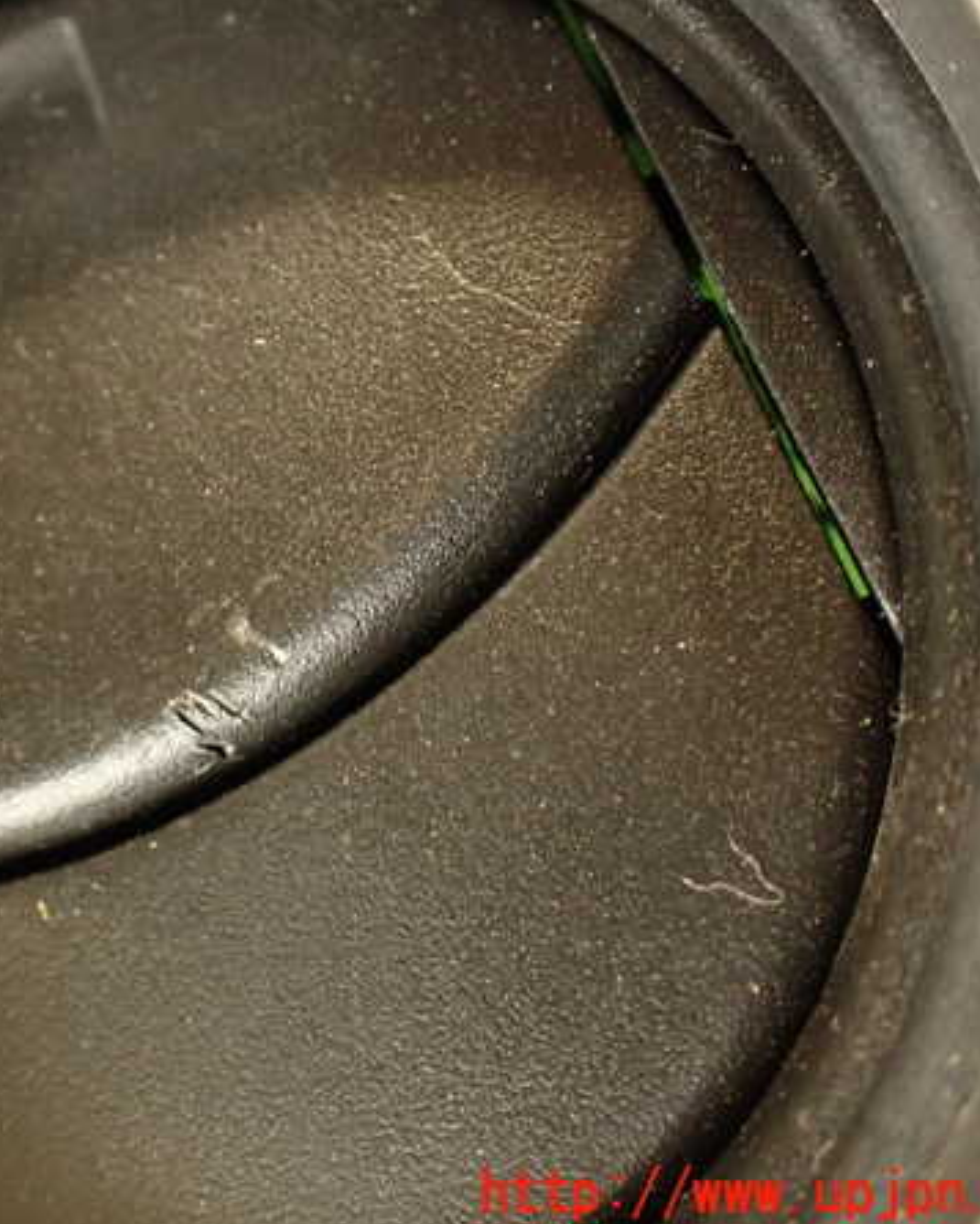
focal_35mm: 42
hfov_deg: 35.1
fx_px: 1522
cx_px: 277
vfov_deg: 43.8
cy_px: 612
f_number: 2.4
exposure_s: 1/30
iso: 640
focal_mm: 5.79
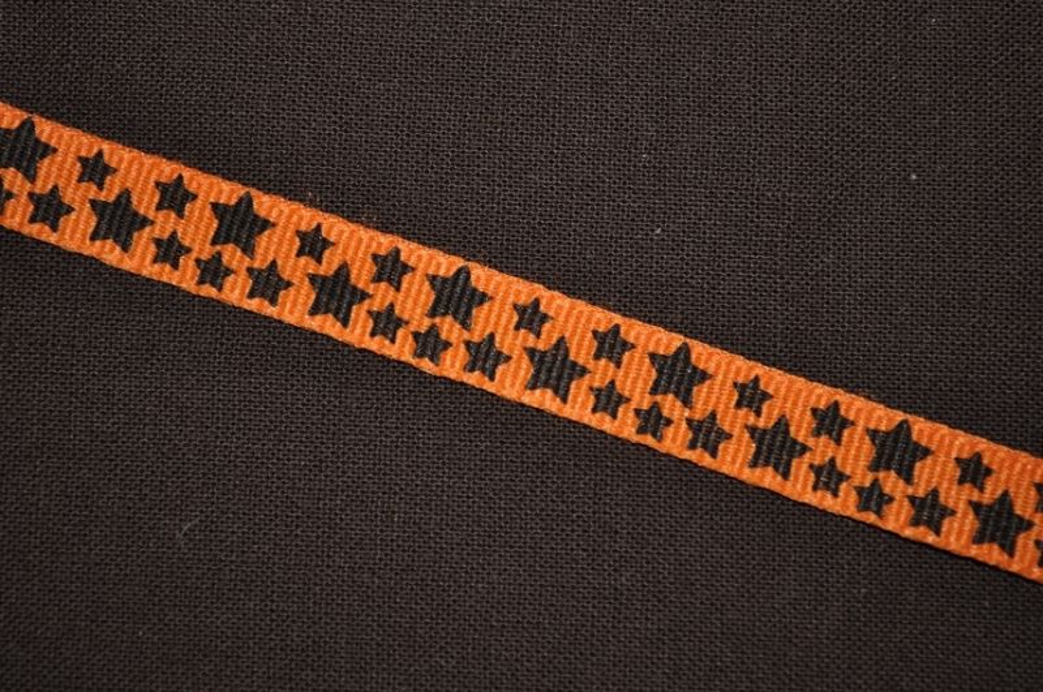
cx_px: 522
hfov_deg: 29.3
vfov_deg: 19.7
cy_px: 346
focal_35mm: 69
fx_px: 1996
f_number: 5.3
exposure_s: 1/60
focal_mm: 46
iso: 220
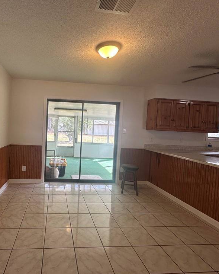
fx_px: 154
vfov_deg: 83.3
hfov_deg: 68.2
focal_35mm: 19
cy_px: 133
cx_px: 67
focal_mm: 2.22
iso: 50
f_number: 2.2
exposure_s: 1/99
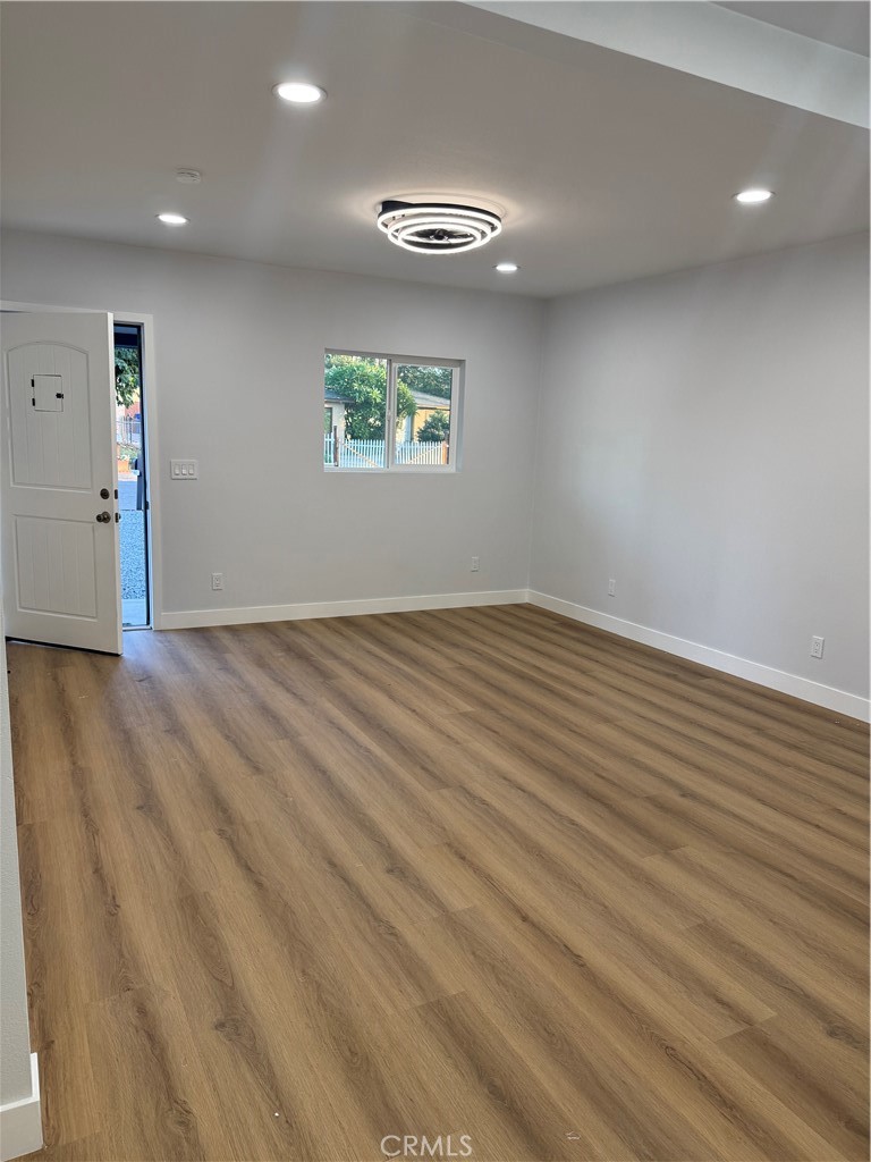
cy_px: 581
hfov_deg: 56.8
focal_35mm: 24
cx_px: 436
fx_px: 805
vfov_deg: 71.6
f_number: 1.78
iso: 100
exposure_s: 1/126
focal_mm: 6.76
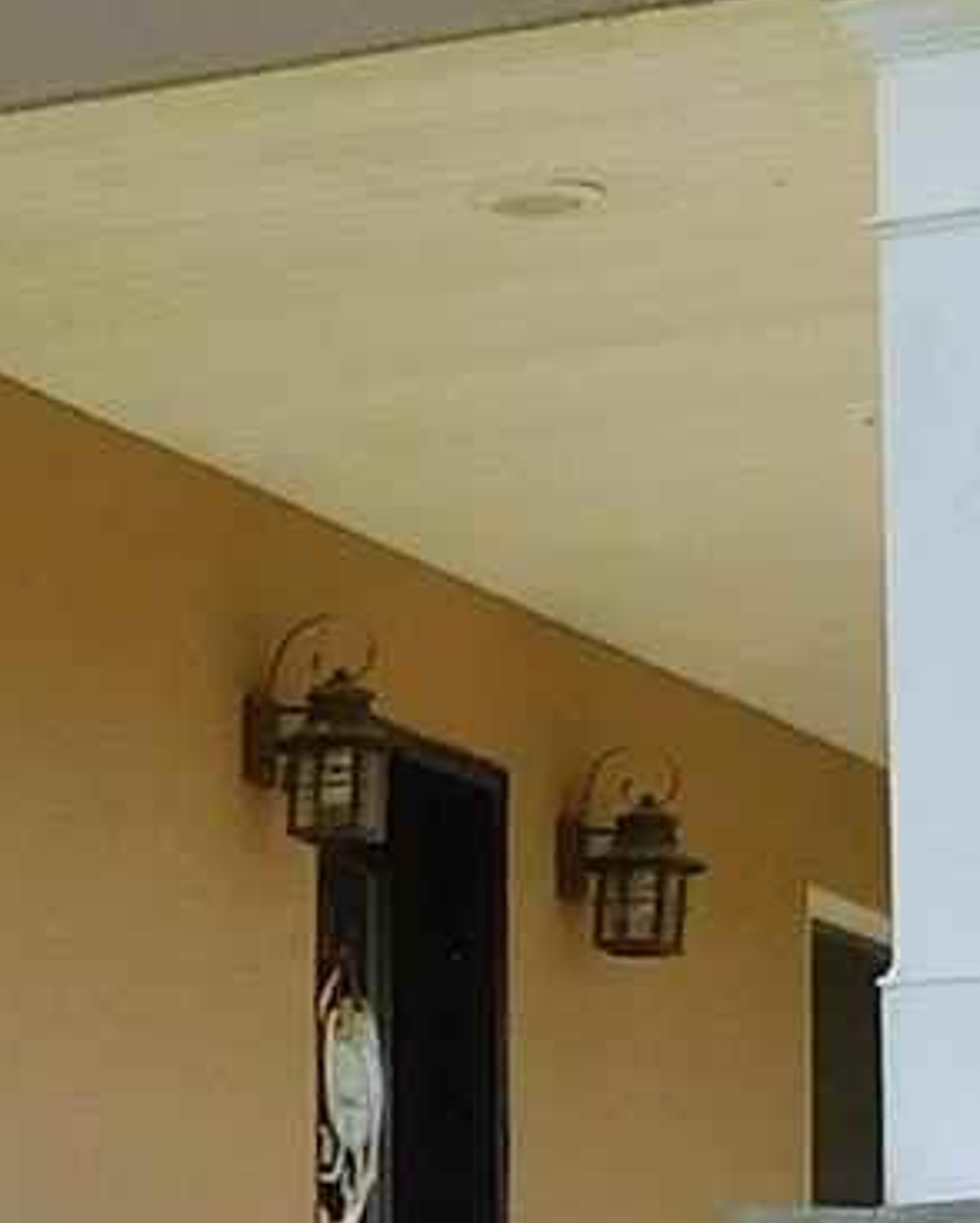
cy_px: 1733
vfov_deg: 9.3
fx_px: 7390
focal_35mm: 204
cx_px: -2460
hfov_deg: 6.6
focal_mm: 4.5
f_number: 3.4
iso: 125
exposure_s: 1/500
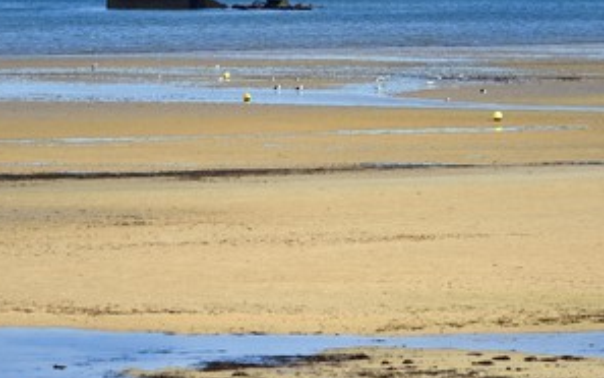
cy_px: 138
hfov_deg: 7.3
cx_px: 299
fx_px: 4743
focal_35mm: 288
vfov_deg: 4.6
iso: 200
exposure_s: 1/5000
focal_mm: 200
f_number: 5
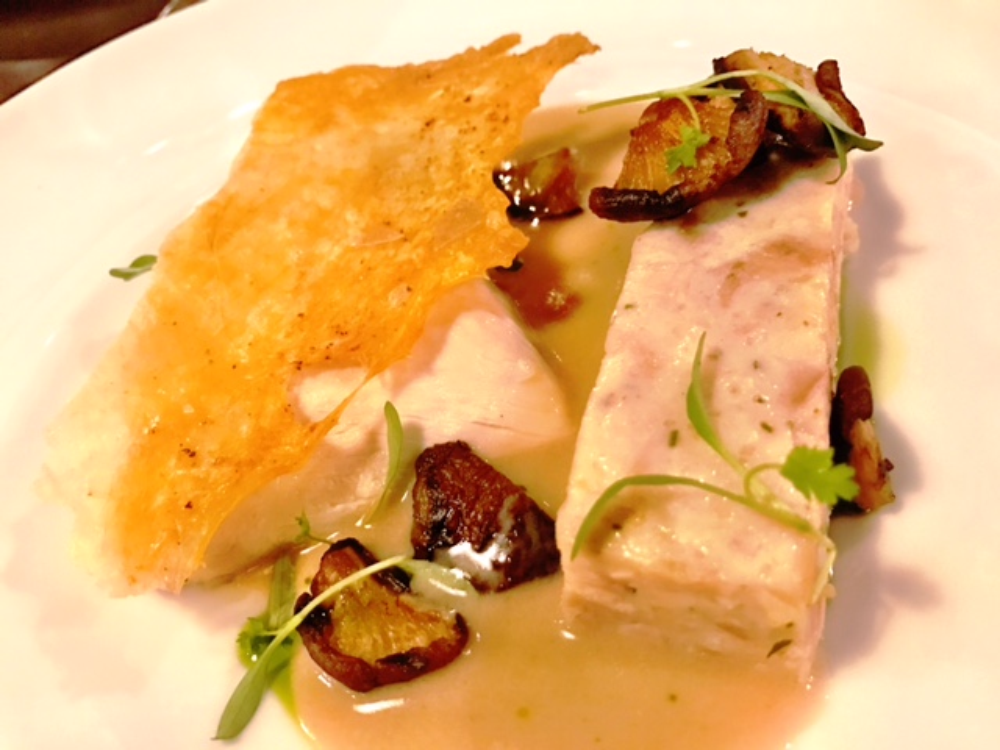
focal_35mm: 28
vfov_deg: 49.7
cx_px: 500
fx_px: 809
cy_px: 375
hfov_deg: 63.4
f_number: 1.8
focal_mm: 3.99
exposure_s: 1/6
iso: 100
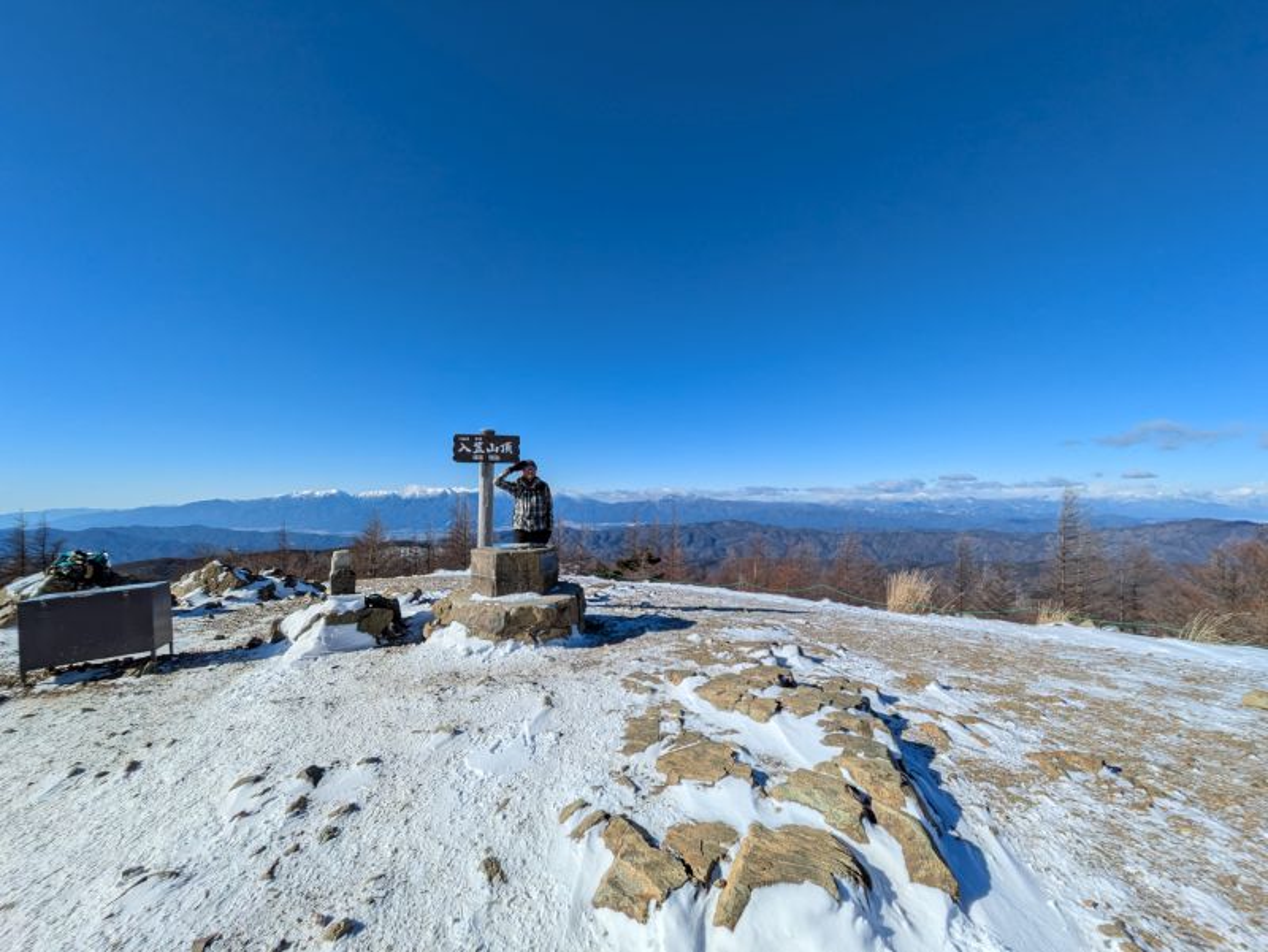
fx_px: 513
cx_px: 634
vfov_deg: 85.7
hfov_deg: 102.0
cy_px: 476
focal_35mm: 14
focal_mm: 1.83
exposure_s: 1/3322
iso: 45
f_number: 2.2
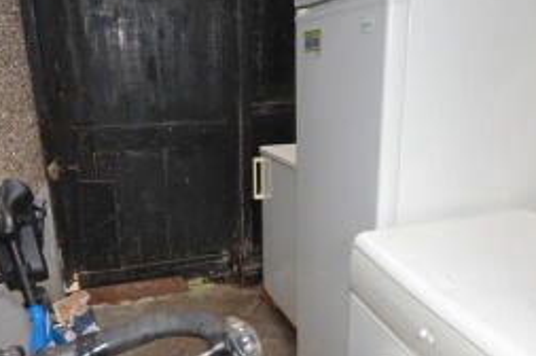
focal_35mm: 32
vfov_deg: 40.0
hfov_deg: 58.0
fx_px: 483
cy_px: 234
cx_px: 286
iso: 450
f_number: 4.2
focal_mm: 11.5
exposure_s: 1/60
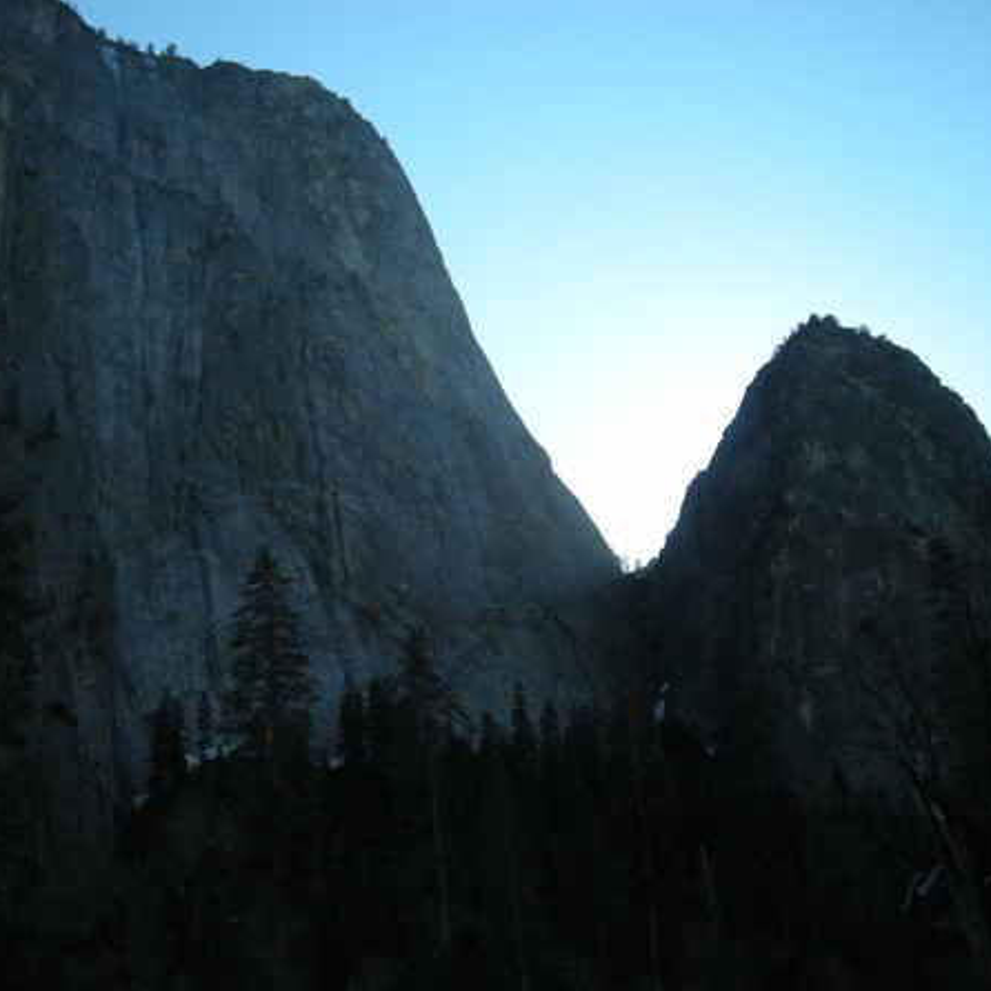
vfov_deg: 38.3
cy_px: 498
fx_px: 1425
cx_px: 478
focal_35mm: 44
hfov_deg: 38.3
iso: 64
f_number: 2.8
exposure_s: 1/121
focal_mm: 7.9
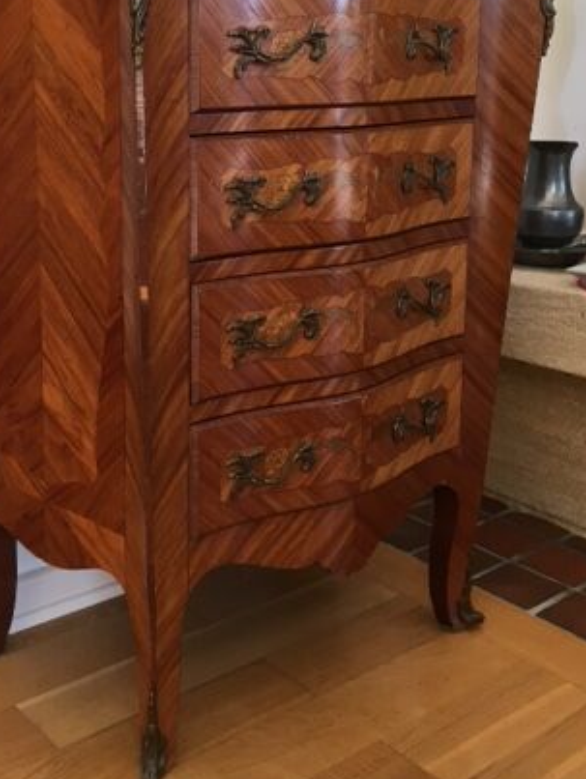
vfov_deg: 40.6
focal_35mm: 46
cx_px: 190
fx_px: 1037
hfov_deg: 31.3
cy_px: 247
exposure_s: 1/33
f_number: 2.2
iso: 32
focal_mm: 4.15
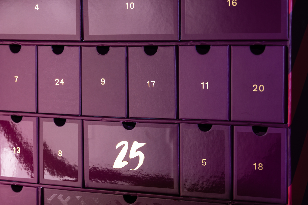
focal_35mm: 99
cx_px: 153
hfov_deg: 20.7
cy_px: 103
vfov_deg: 13.9
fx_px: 843
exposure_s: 1/60
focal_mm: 65
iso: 100
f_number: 7.1
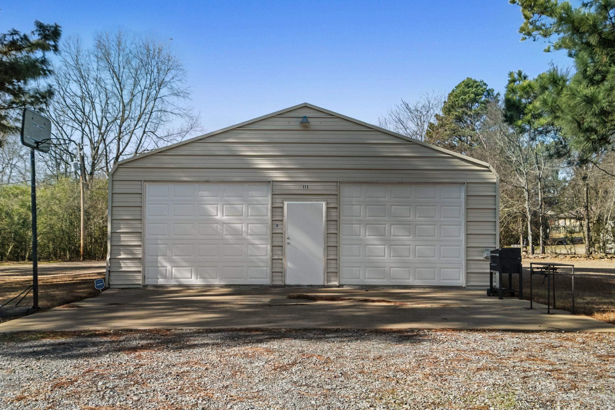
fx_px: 615
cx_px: 308
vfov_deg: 36.9
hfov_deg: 53.1
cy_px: 205
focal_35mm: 36
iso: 800
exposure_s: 1/500
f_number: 5.6
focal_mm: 24
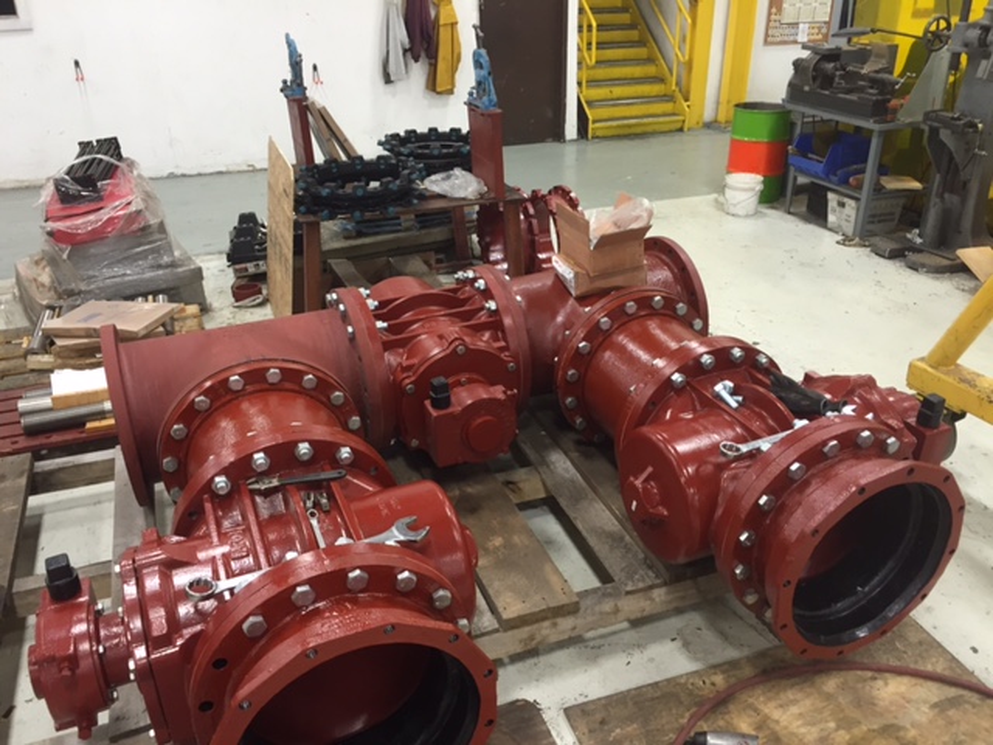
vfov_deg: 48.2
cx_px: 496
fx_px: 832
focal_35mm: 29
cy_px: 372
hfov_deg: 61.7
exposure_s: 1/30
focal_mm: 4.15
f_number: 2.2
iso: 80
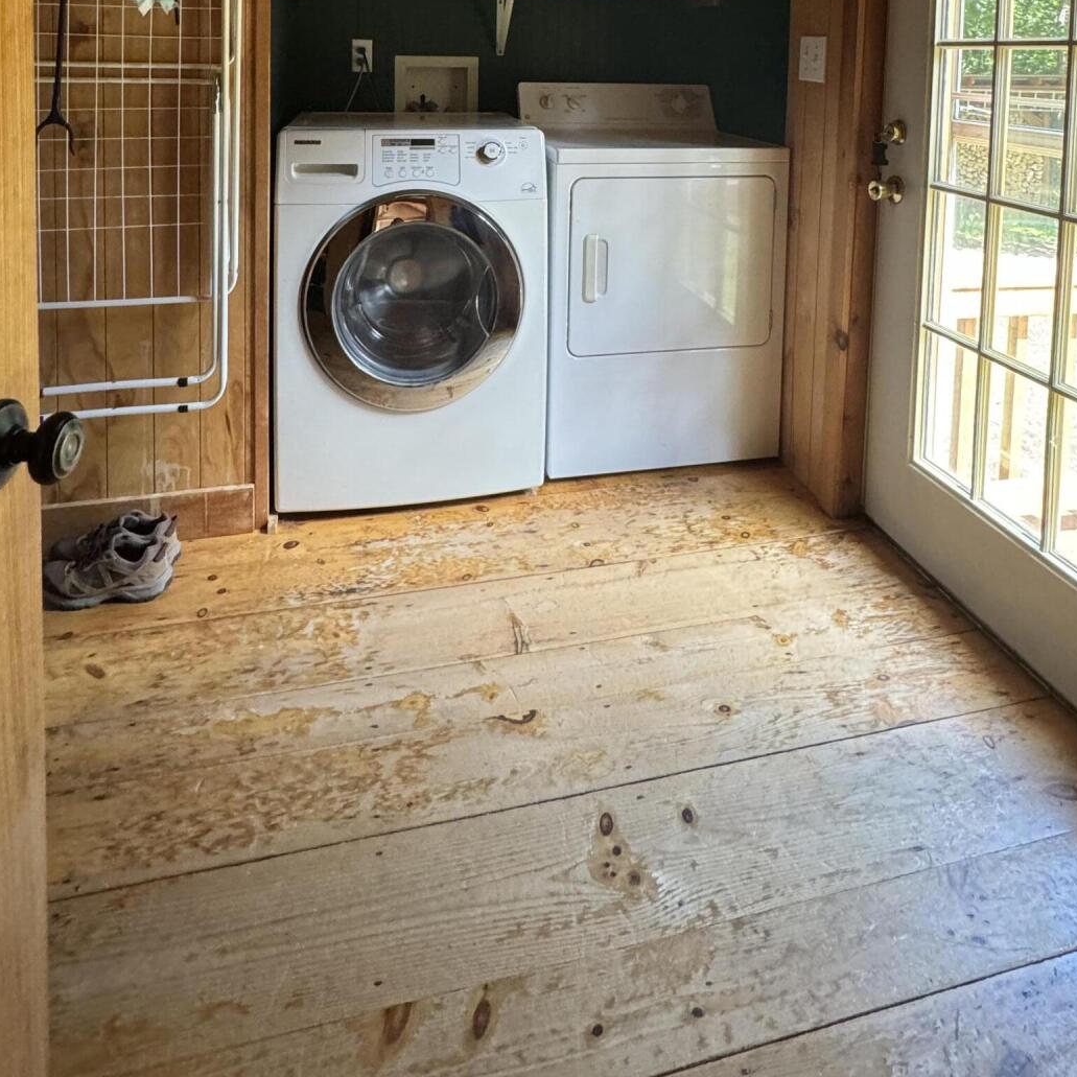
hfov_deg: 65.0
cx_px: 562
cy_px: 99
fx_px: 845
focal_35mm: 24
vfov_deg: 55.9
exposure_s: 1/84
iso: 320
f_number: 2.2
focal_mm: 2.22
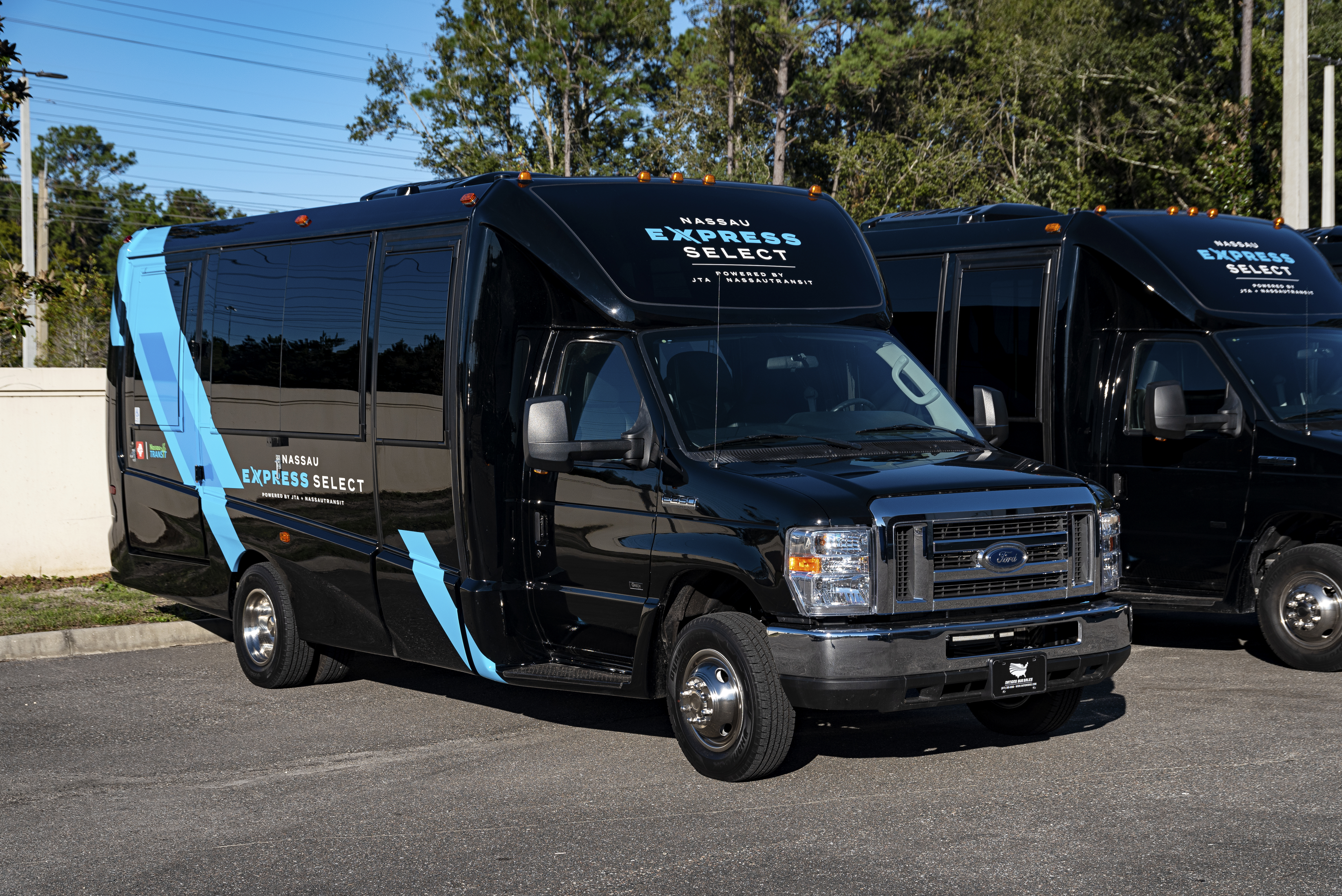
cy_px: 448
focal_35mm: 58
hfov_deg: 34.5
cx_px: 671
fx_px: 2163
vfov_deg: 23.4
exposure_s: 1/500
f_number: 8
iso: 200
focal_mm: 58
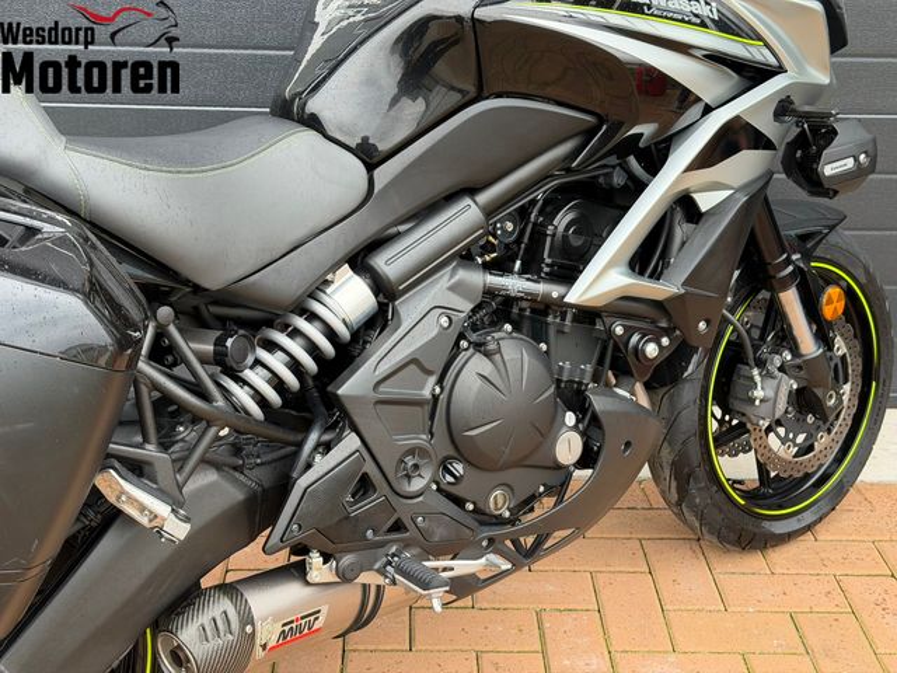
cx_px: 448
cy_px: 336
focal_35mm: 48
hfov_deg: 39.7
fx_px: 1244
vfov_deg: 30.3
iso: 64
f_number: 1.78
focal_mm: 6.76
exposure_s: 1/175
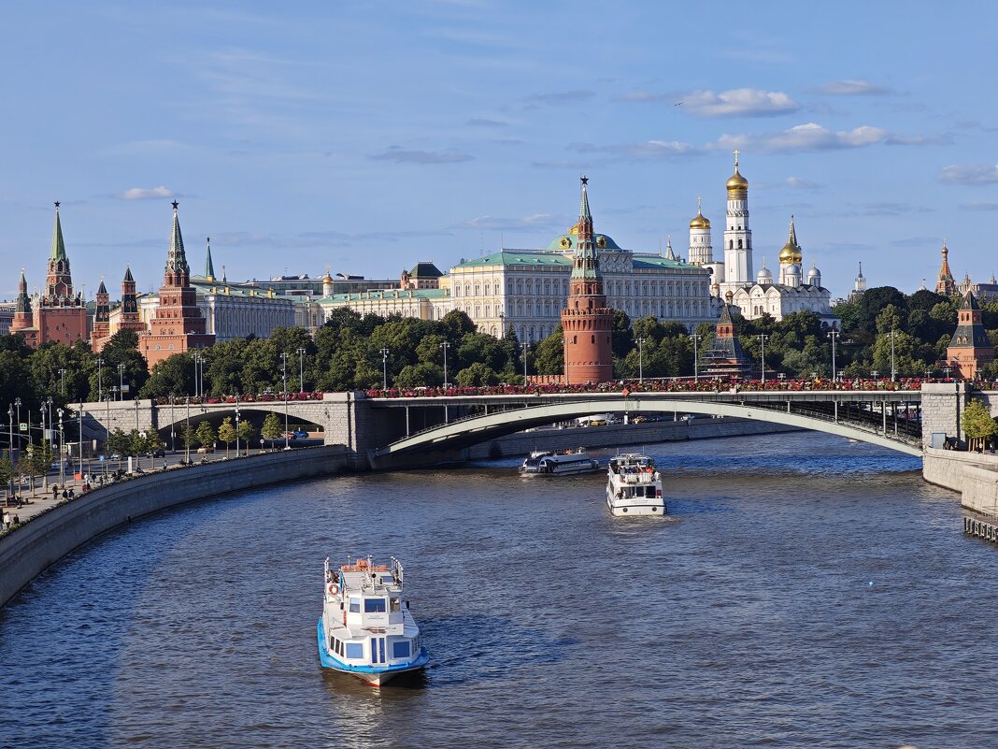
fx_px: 2422
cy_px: 374
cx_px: 499
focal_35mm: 84
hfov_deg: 23.3
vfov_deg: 17.6
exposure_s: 1/3111
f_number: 1.8
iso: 50
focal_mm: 12.28
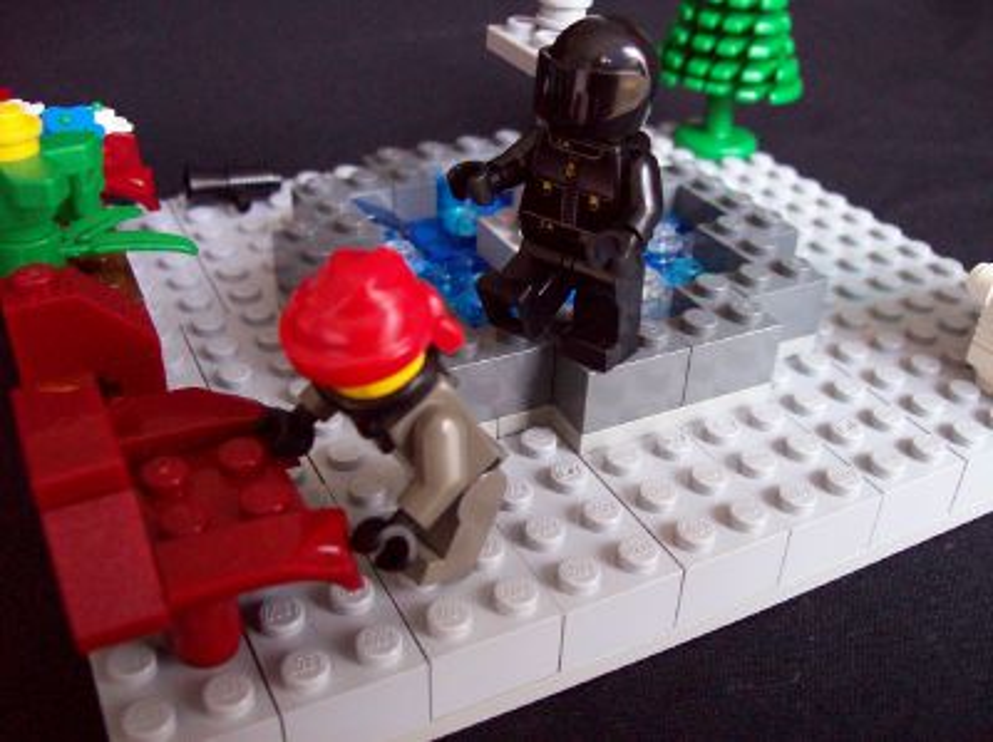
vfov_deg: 39.6
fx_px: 1031
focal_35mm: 36
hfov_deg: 51.4
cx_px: 496
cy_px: 371
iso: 160
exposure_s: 1/8
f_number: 2.7
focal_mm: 6
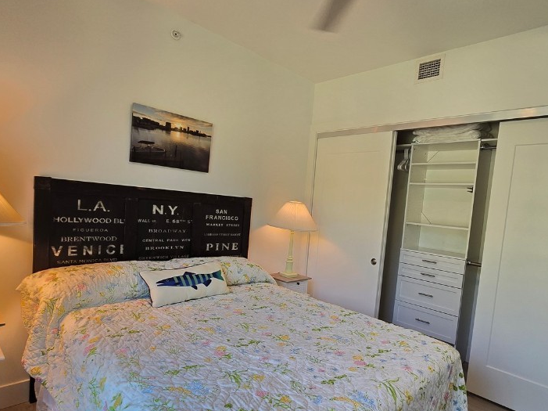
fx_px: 301
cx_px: 308
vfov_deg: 68.3
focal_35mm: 19
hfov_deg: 84.3
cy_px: 234
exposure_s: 1/60
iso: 64
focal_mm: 2.2
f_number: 2.2
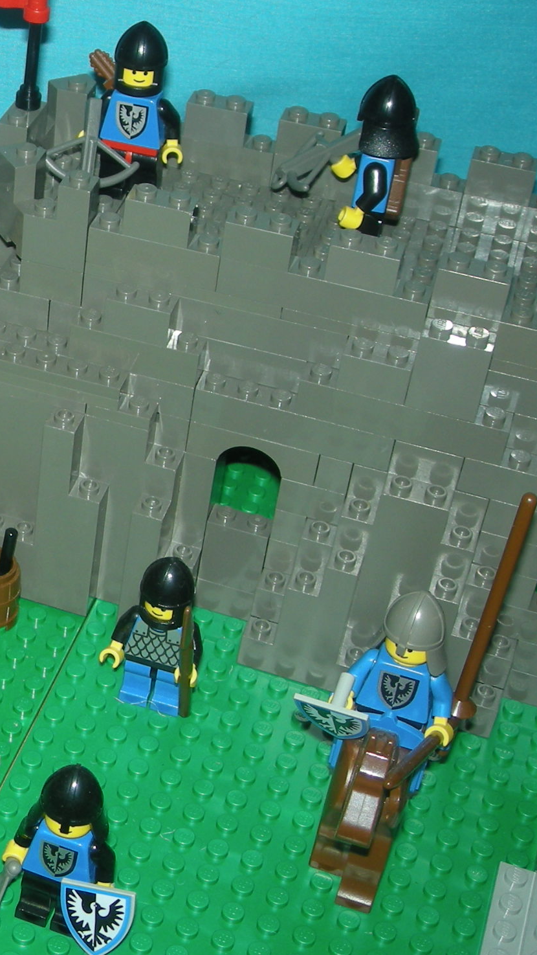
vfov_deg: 31.4
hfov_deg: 16.4
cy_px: 478
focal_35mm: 67
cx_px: -272
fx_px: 1696
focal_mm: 5.7
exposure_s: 1/60
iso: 50
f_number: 2.8
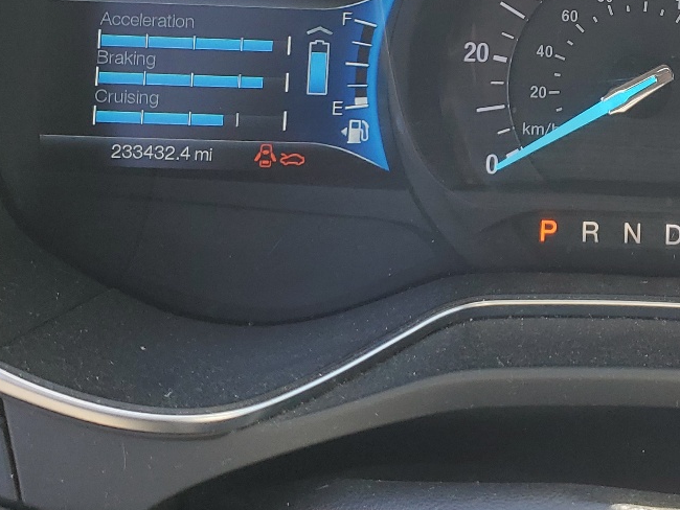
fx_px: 1258
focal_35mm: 64
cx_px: 589
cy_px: 43
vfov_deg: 22.3
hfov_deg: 29.2
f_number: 1.5
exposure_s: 1/196
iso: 50
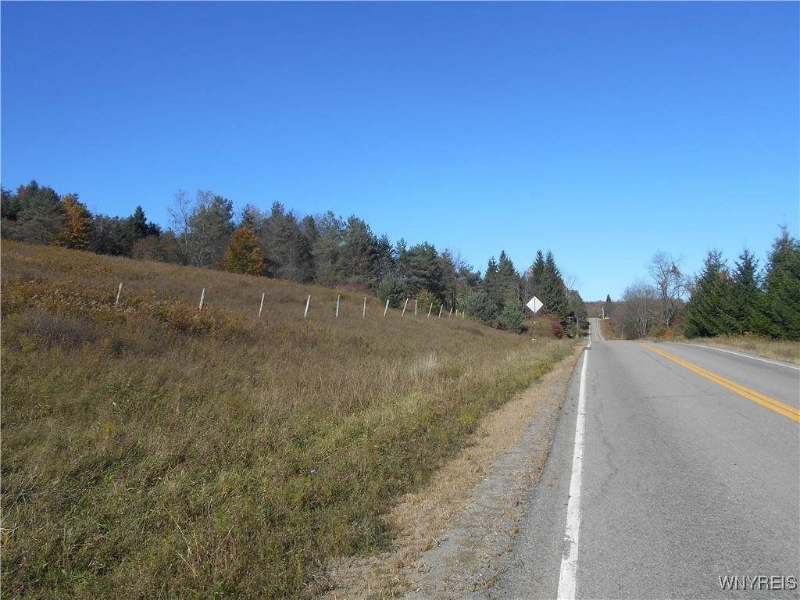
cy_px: 300
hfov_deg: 67.3
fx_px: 601
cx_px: 400
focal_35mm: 26
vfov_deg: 53.1
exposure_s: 1/1000
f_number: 3.2
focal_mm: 4.6
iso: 80
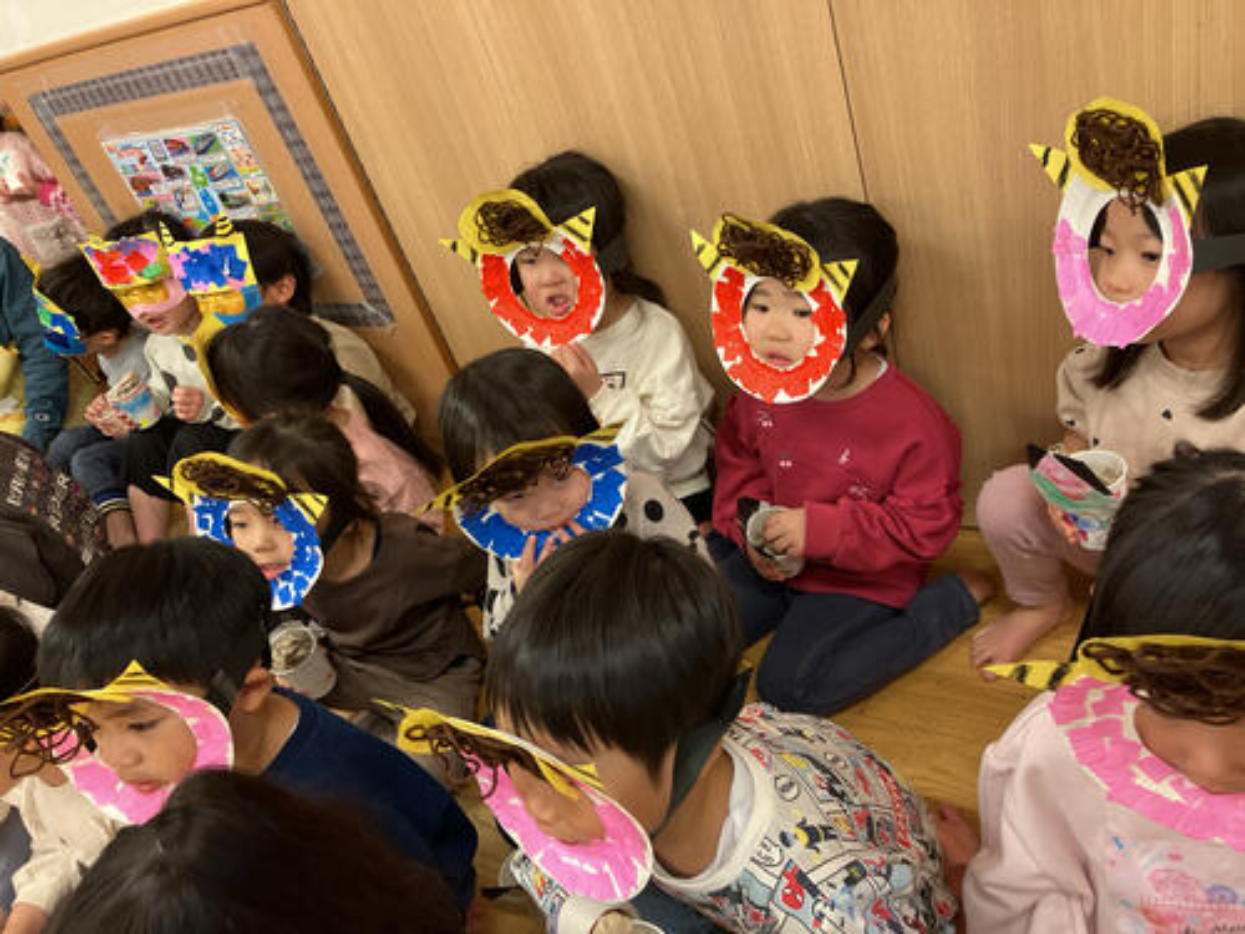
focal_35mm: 28
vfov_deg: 49.7
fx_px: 1007
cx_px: 622
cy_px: 467
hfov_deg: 63.4
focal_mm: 3.99
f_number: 1.8
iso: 125
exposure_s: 1/50
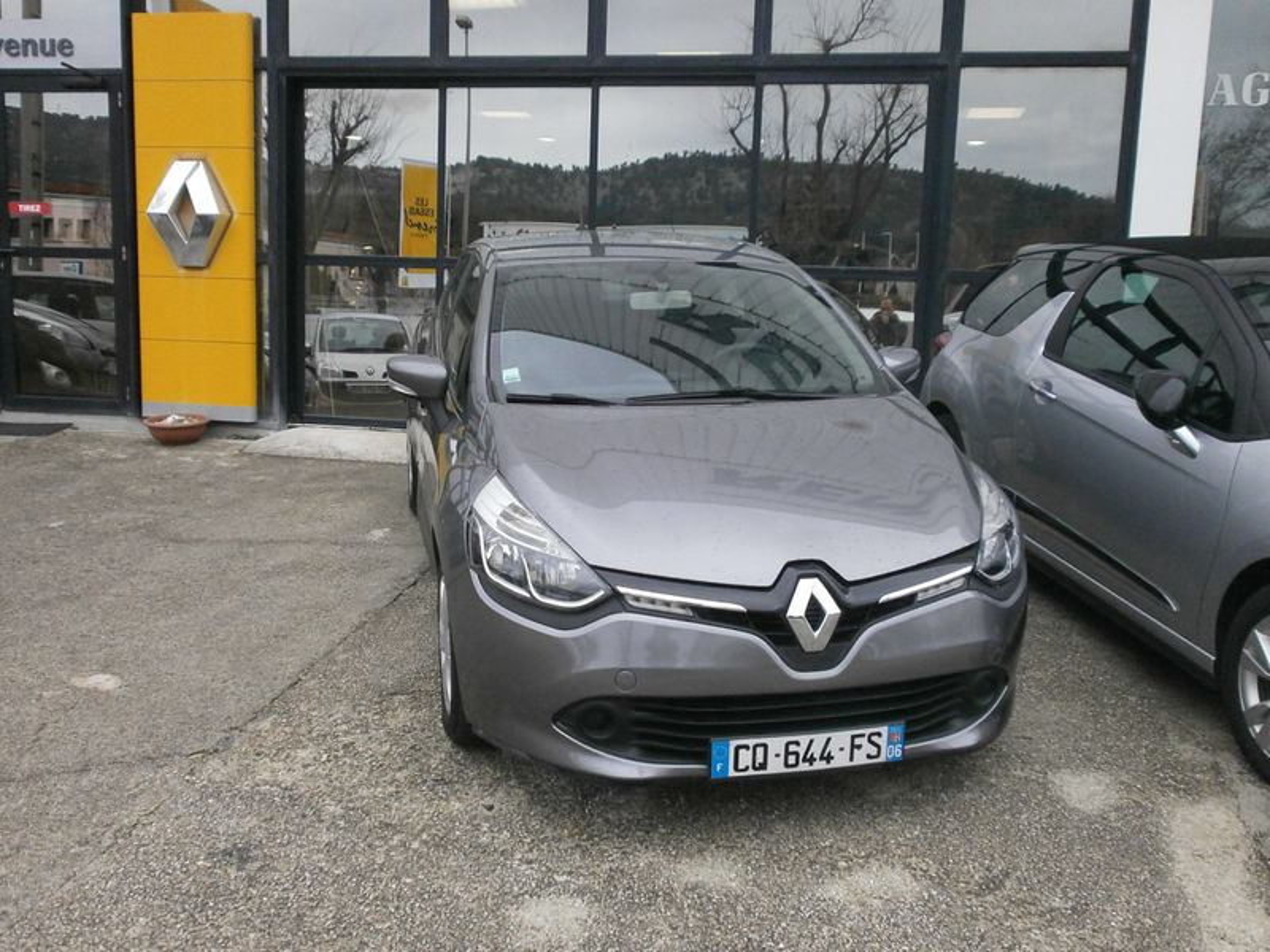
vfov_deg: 44.2
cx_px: 635
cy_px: 476
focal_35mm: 32
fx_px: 1174
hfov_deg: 56.8
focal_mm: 5.8
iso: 400
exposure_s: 1/250
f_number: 3.1
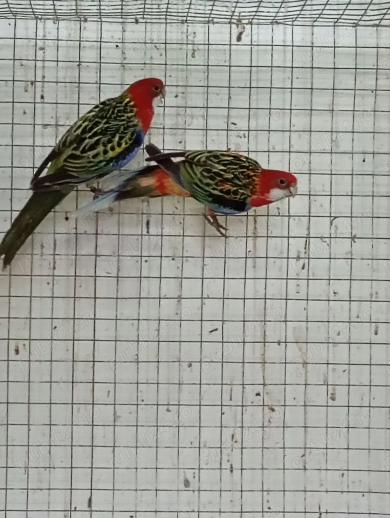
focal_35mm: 110
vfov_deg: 17.9
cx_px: 195
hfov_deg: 13.5
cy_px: 259
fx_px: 1648
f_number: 1.8
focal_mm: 4.22
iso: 3196
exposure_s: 1/25
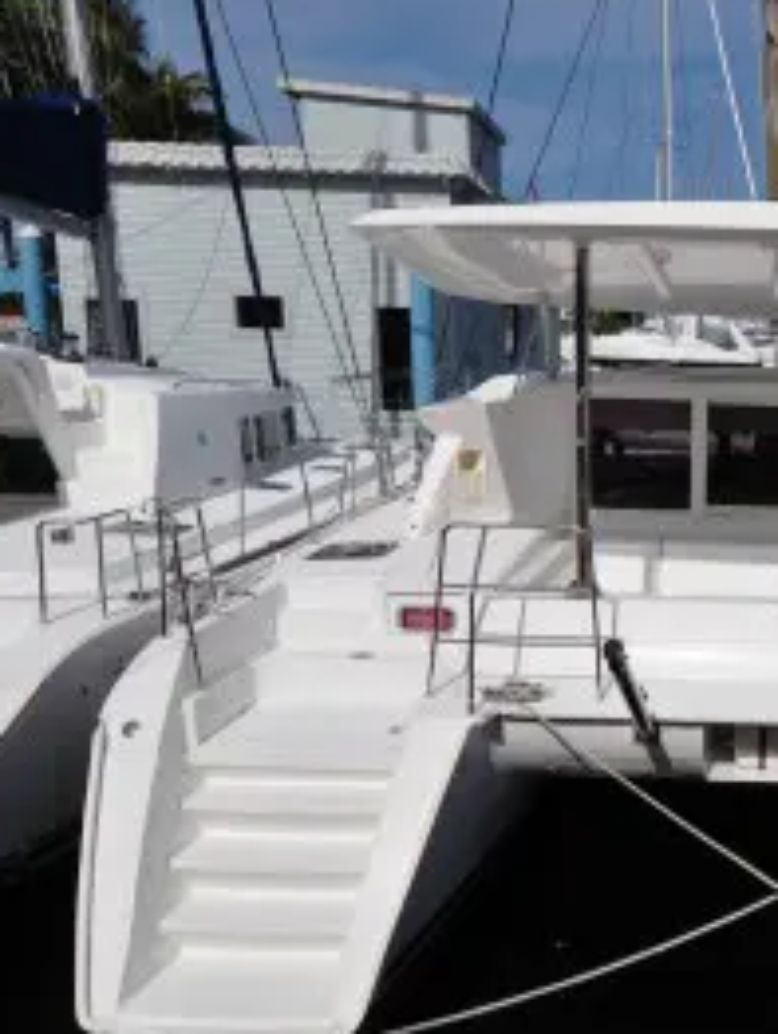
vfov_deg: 51.2
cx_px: 806
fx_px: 1077
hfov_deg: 35.3
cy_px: 570
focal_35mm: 36
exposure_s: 1/640
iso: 200
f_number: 11
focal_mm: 14
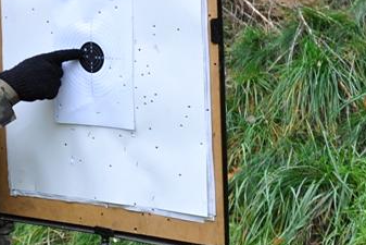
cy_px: 54
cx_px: -35
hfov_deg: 16.4
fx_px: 1231
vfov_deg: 11.3
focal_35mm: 121
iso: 640
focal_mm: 48
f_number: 5.6
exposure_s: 1/125
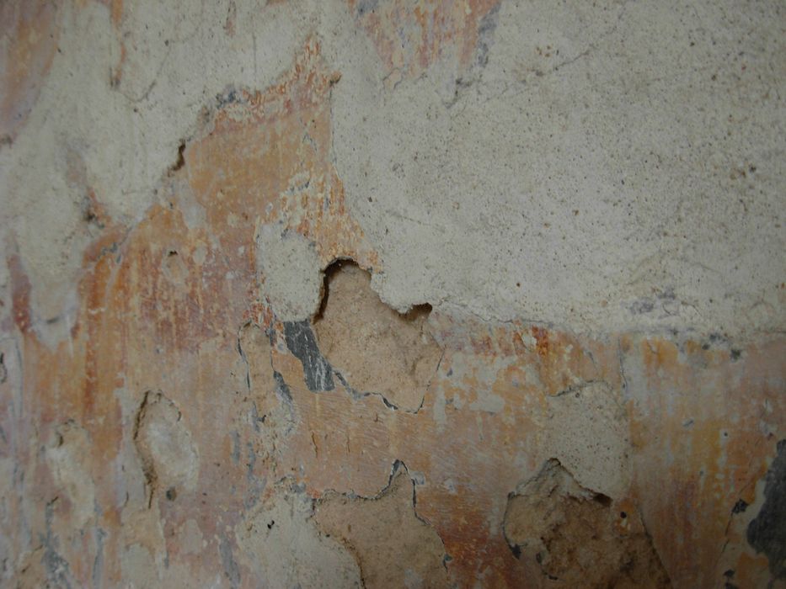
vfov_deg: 37.7
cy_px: 294
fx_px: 863
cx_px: 393
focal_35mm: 38
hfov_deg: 49.0
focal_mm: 6.3
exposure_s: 1/4
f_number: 2.9
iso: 115
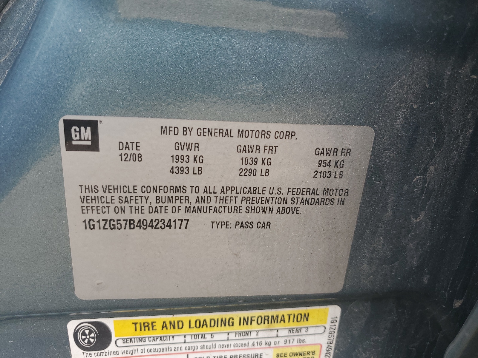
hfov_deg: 67.3
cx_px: 239
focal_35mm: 26
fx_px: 359
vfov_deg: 53.1
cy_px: 179
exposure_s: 1/172
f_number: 1.5
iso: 50
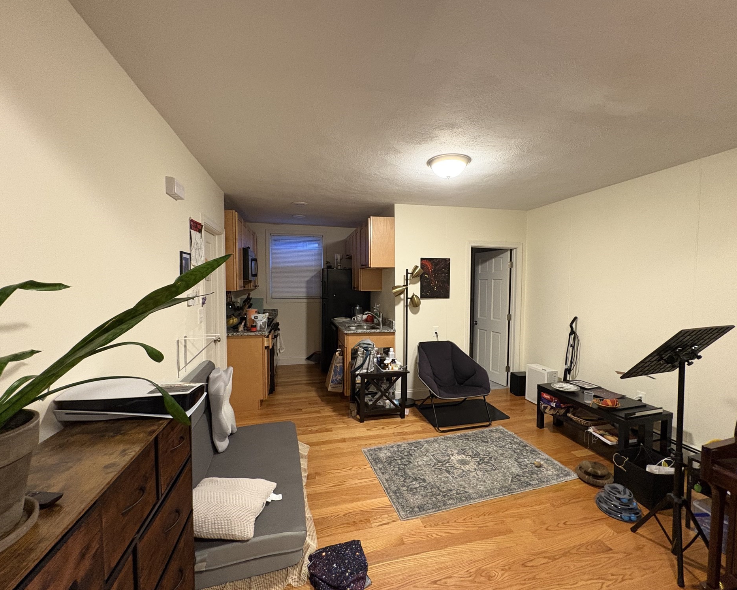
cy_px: 299
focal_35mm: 15
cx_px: 378
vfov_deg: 84.0
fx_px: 327
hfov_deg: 96.8
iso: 500
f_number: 2.2
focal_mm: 2.22
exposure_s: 1/60
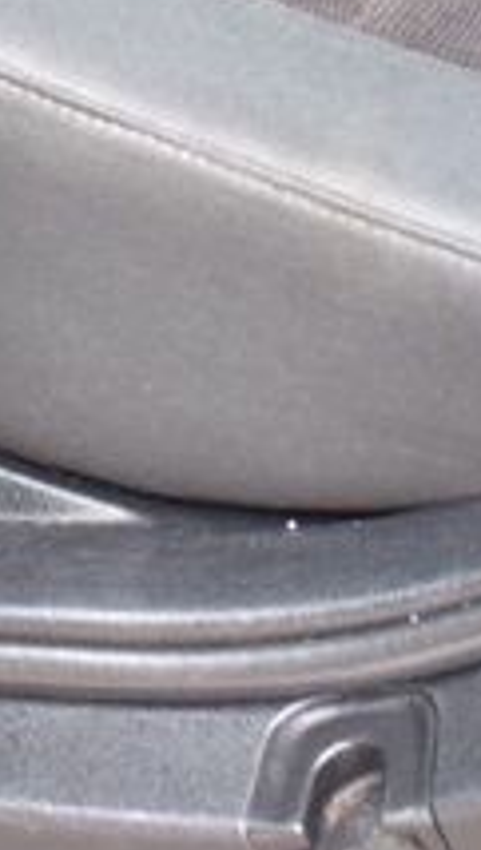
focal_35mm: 135
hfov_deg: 8.8
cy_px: -449
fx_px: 3049
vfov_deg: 14.7
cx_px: -199
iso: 400
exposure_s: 1/30
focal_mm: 18
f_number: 7.1
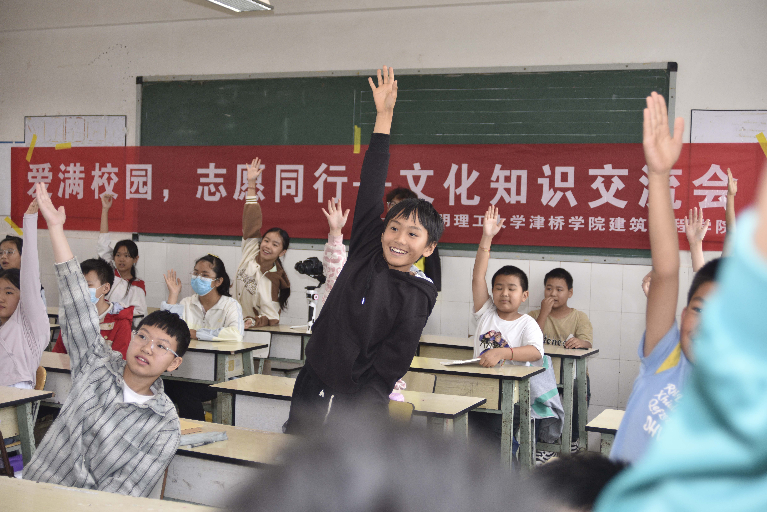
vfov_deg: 27.0
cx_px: 384
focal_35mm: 50
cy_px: 256
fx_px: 1066
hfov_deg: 39.6
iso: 640
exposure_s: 1/200
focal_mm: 50
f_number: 4.5
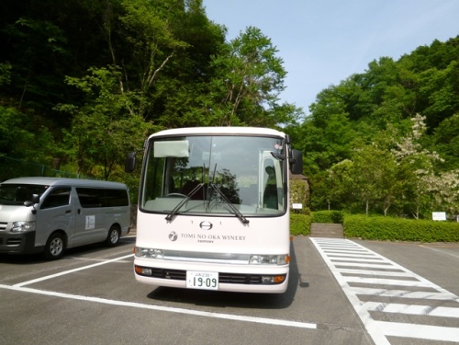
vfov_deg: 56.8
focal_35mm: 24
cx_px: 230
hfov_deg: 71.6
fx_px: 318
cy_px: 172
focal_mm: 4.3
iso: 100
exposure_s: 1/1300
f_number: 2.5
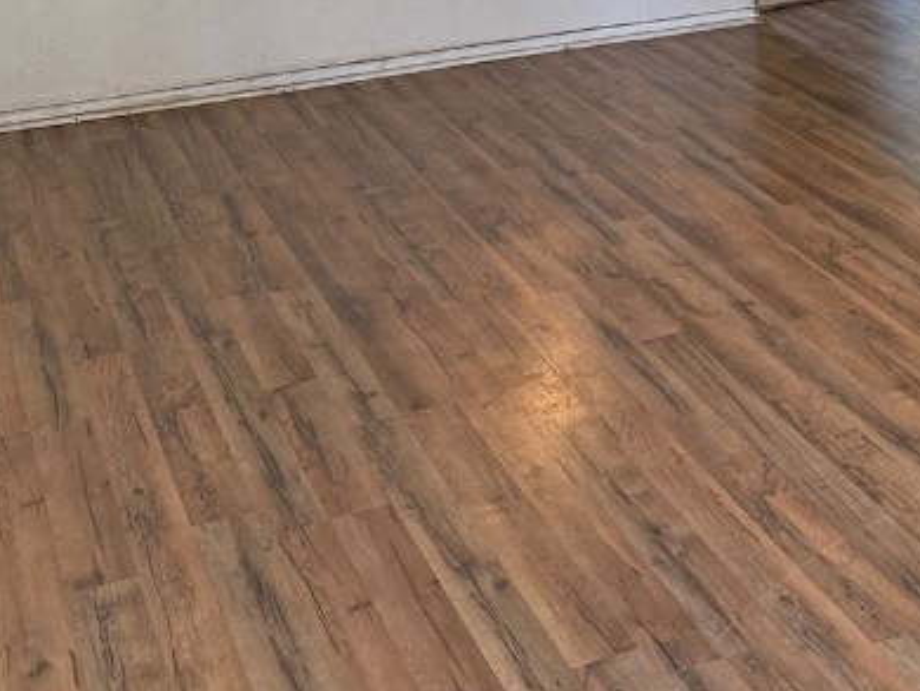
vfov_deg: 21.4
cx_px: 748
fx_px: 1675
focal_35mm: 63
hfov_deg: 29.9
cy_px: -172
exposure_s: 1/128
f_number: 1.78
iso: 200
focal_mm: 6.76
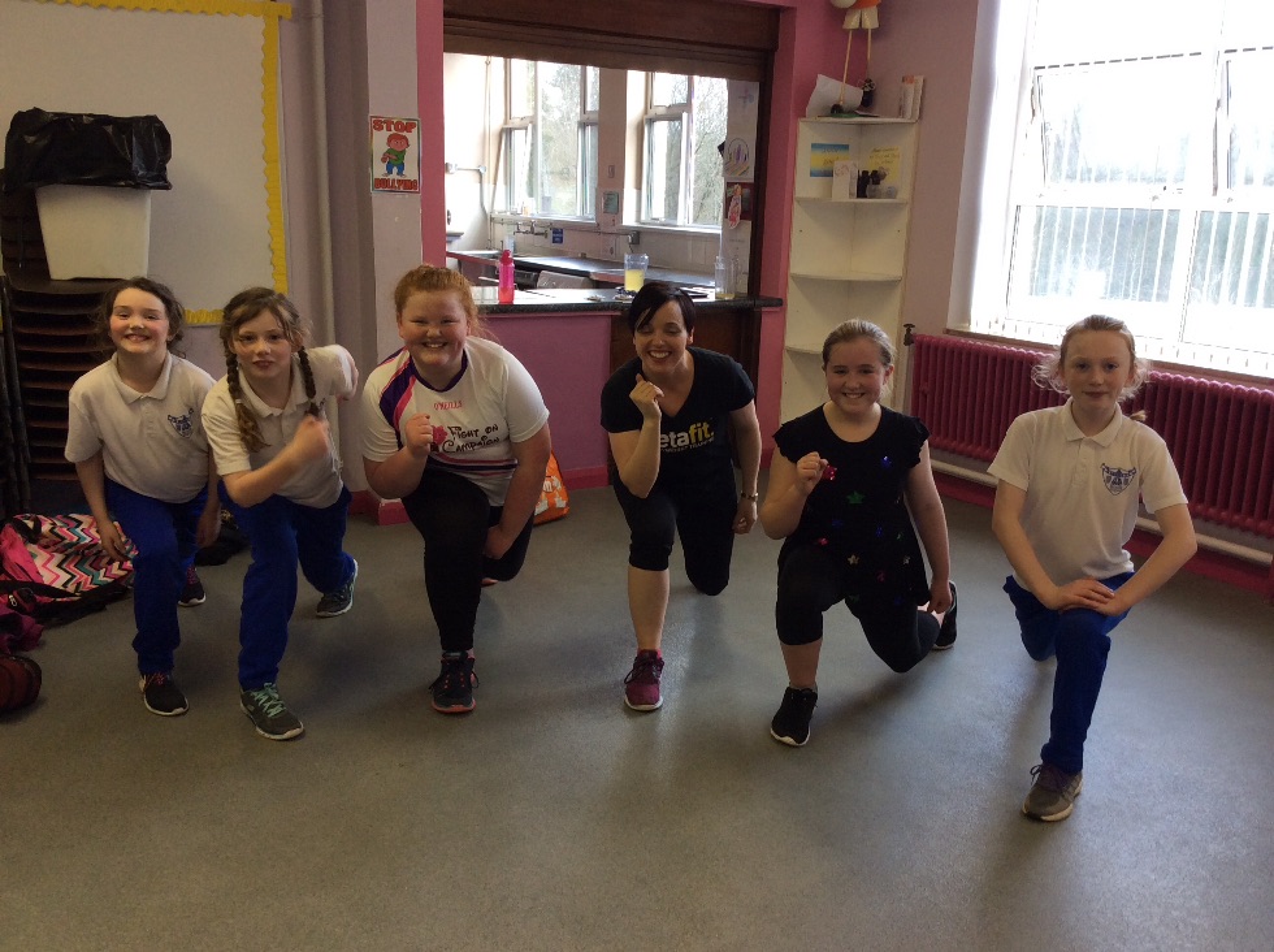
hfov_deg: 56.9
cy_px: 476
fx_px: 1176
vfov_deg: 44.1
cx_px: 637
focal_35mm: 32
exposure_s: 1/33
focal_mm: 3.3
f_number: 2.4
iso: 32
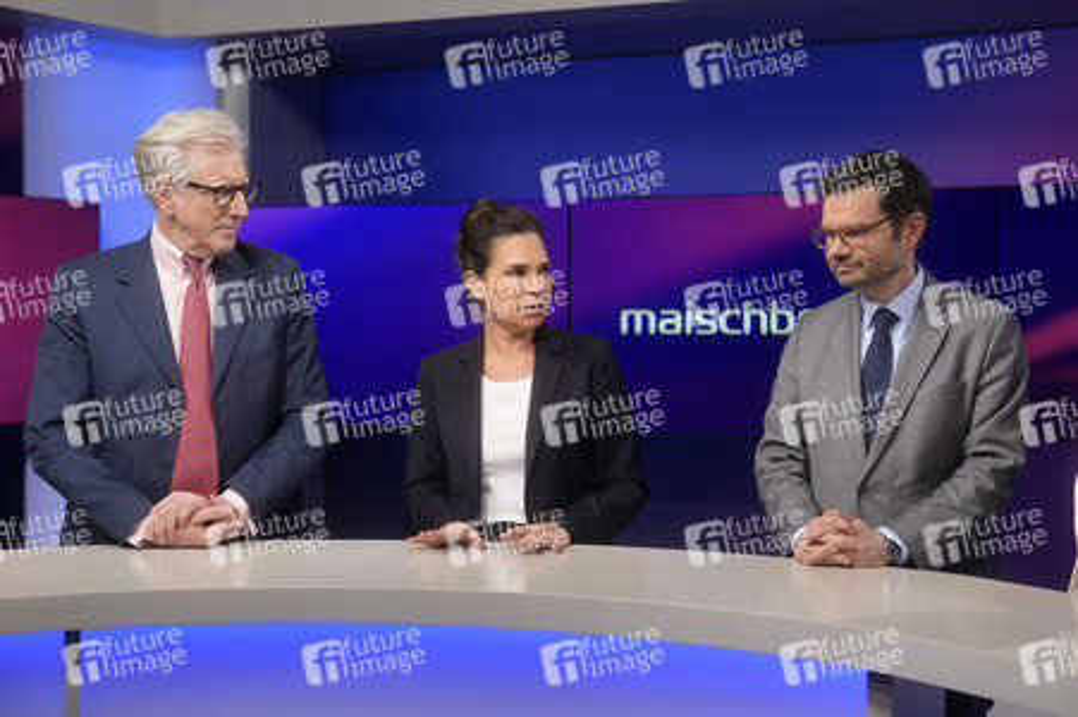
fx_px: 1346
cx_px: 539
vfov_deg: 29.8
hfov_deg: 43.6
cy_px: 358
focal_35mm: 45
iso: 640
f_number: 2.2
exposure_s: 1/200
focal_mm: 30
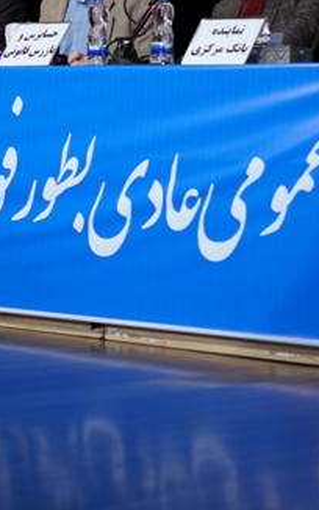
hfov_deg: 9.8
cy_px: 179
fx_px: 1848
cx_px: 61
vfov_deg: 15.7
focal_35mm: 133
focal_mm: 50
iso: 800
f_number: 1.8
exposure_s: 1/160
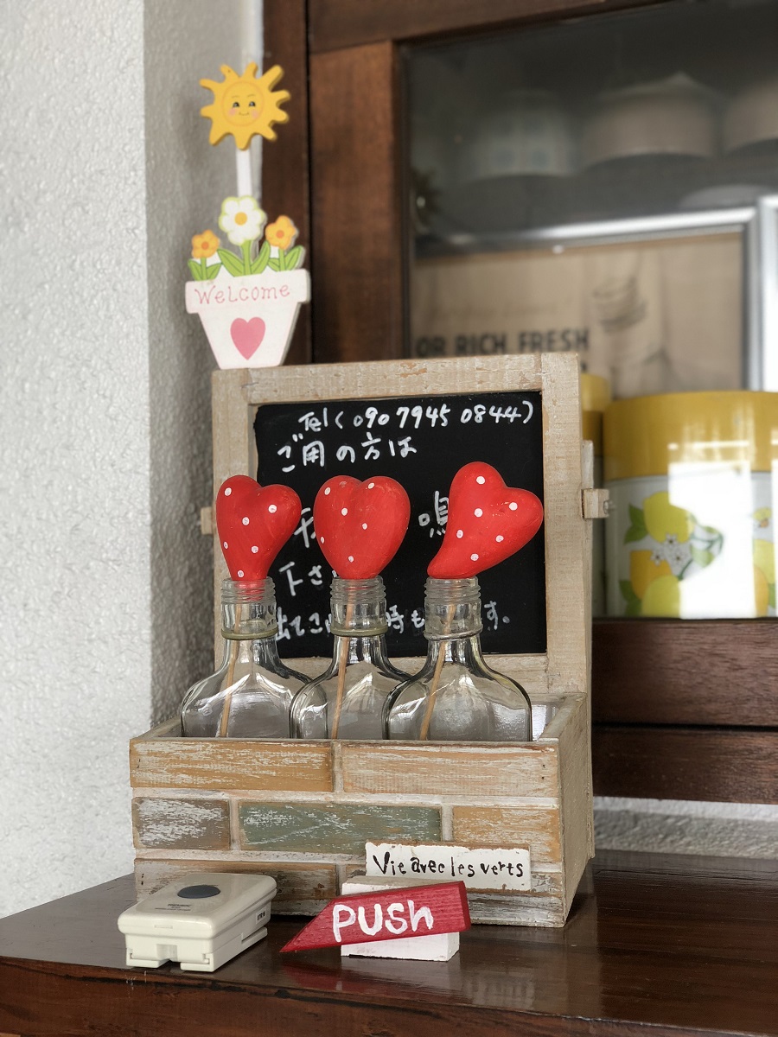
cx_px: 389
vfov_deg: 36.8
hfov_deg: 28.0
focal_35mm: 52
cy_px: 518
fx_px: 1558
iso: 40
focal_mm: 6
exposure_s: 1/60
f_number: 2.4
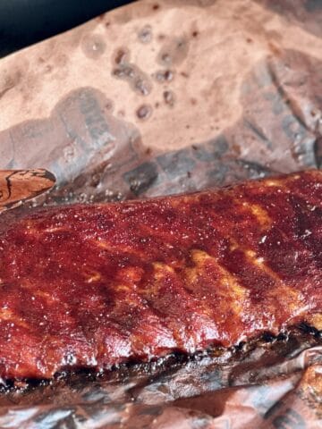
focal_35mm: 77
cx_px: 161
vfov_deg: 25.3
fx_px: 955
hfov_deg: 19.1
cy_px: 214
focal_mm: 9
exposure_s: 1/85
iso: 250
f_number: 2.8
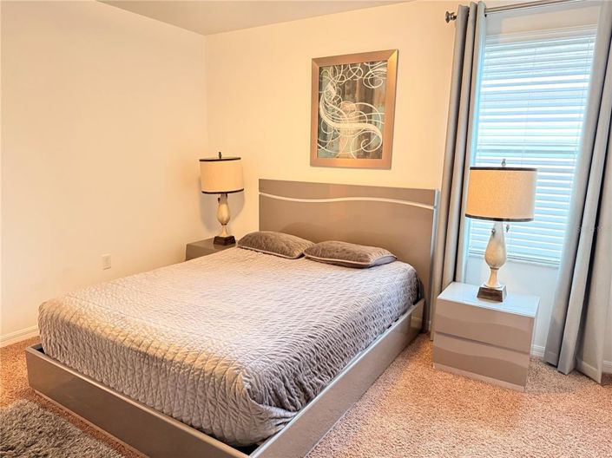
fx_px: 424
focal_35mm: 24
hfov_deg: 71.6
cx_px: 306
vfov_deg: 56.8
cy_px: 229
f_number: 1.78
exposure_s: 1/30
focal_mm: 6.76
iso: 1000
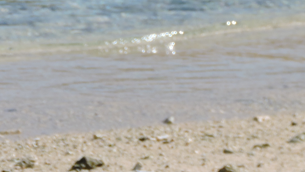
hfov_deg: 2.2
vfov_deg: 1.3
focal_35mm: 964
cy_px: 119
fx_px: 7797
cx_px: 446
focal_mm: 49.1
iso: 100
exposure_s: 1/800
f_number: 4.7
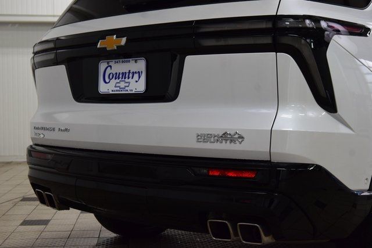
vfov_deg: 25.1
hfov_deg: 36.9
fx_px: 558
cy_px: 124
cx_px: 186
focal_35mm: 54
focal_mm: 36
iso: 1400
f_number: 8
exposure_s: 1/60
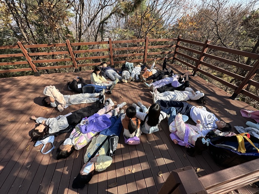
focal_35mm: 14
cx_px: 130
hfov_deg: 102.1
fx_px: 105
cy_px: 97
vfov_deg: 85.7
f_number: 2.2
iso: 40
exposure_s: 1/703
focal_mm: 2.22
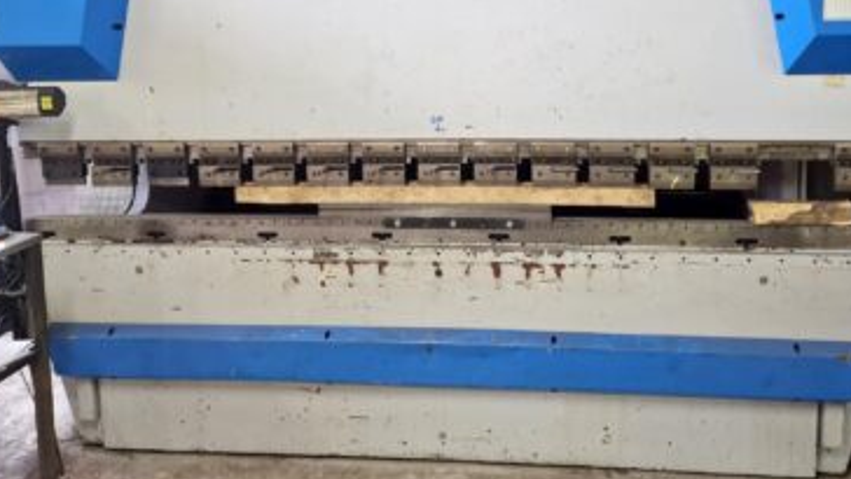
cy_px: 89
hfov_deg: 62.3
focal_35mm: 31
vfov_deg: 36.4
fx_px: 700
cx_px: 493
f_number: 1.8
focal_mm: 6.4
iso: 320
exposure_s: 1/100
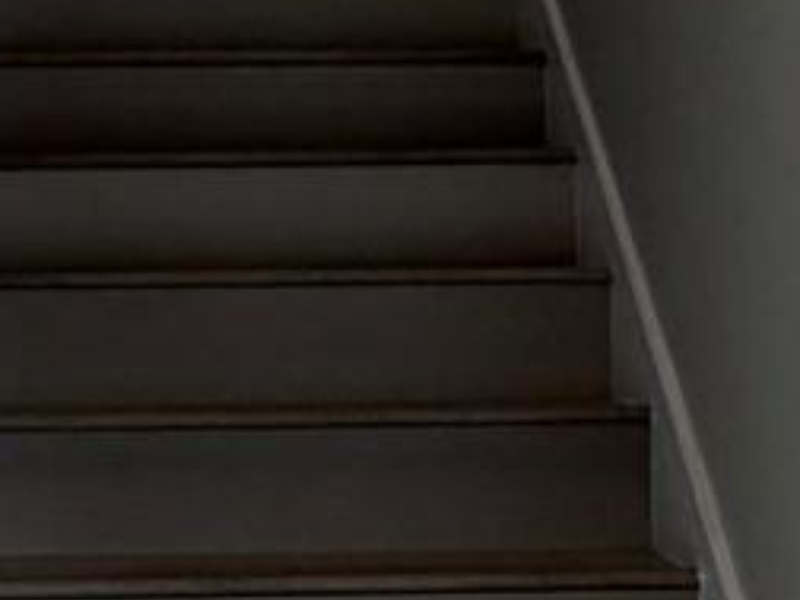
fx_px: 2057
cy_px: 190
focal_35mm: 89
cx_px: 225
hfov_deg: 21.9
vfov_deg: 16.6
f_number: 2.2
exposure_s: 1/121
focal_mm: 2.22
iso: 125
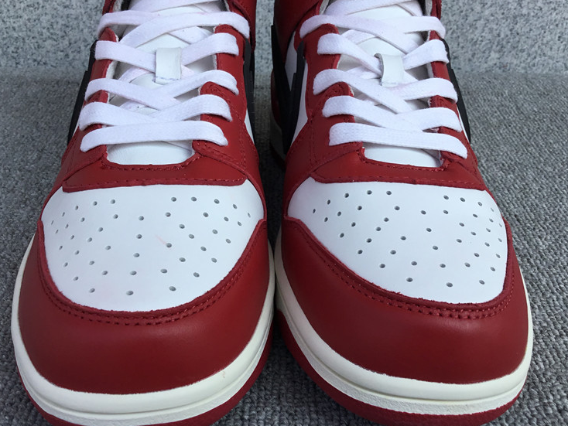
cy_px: 210
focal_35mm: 38
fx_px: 624
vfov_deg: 37.7
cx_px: 276
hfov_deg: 49.0
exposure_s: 1/895
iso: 25
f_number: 2.4
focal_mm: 3.3
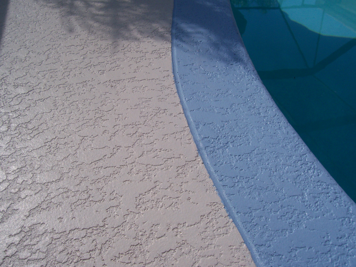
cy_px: 134
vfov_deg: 41.8
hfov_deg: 54.0
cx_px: 178
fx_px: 350
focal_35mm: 34
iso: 80
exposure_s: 1/614
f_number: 5.1
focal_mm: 5.6
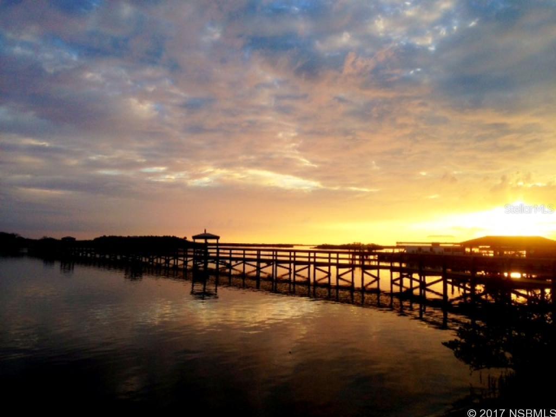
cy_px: 208
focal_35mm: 33
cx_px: 278
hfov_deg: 55.4
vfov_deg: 42.9
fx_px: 530
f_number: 2.4
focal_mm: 4.13
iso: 50
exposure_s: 1/669
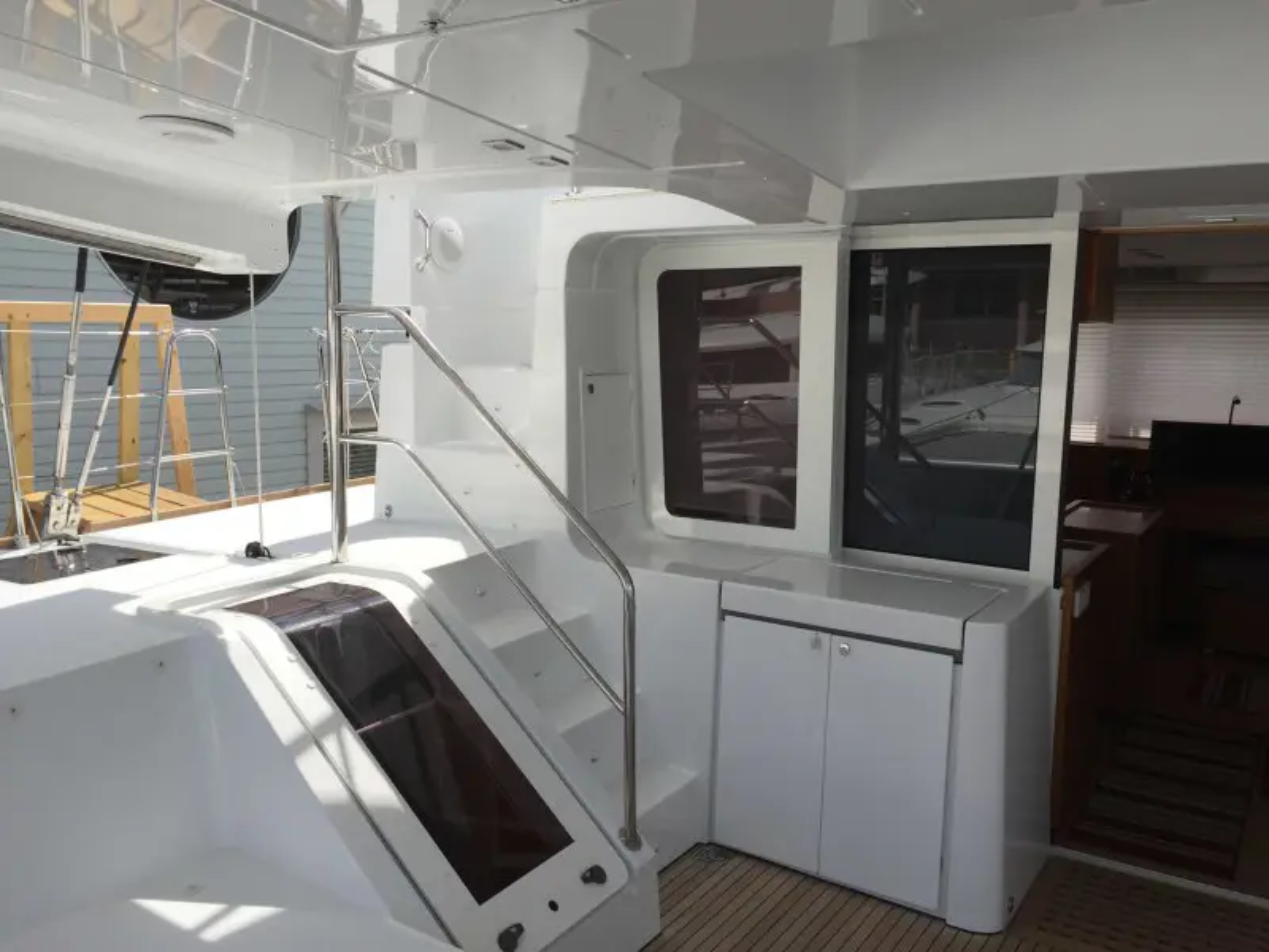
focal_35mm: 29
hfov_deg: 61.7
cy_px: 476
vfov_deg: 48.2
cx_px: 634
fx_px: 1063
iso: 32
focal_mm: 4.15
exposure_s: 1/2198
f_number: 2.2
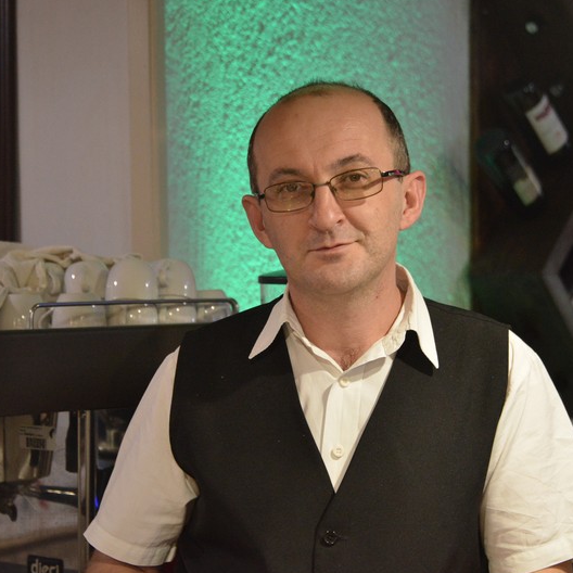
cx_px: 327
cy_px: 289
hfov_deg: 18.3
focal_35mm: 95
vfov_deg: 18.3
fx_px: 1779
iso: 5000
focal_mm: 72
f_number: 5
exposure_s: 1/60
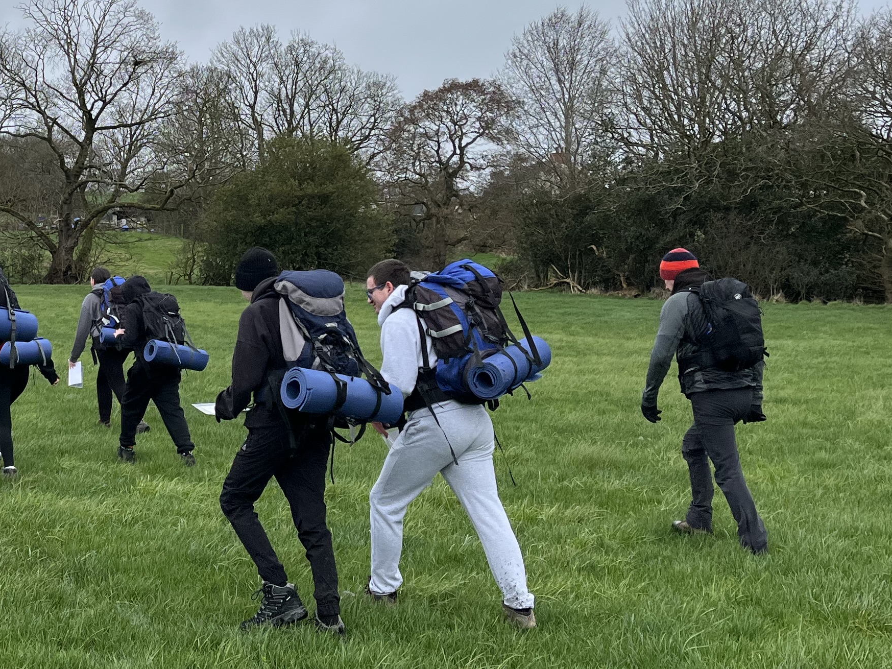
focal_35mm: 60
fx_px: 1546
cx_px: 186
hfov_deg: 31.4
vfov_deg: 24.3
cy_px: 217
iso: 50
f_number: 1.6
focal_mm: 5.1
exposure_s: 1/1923
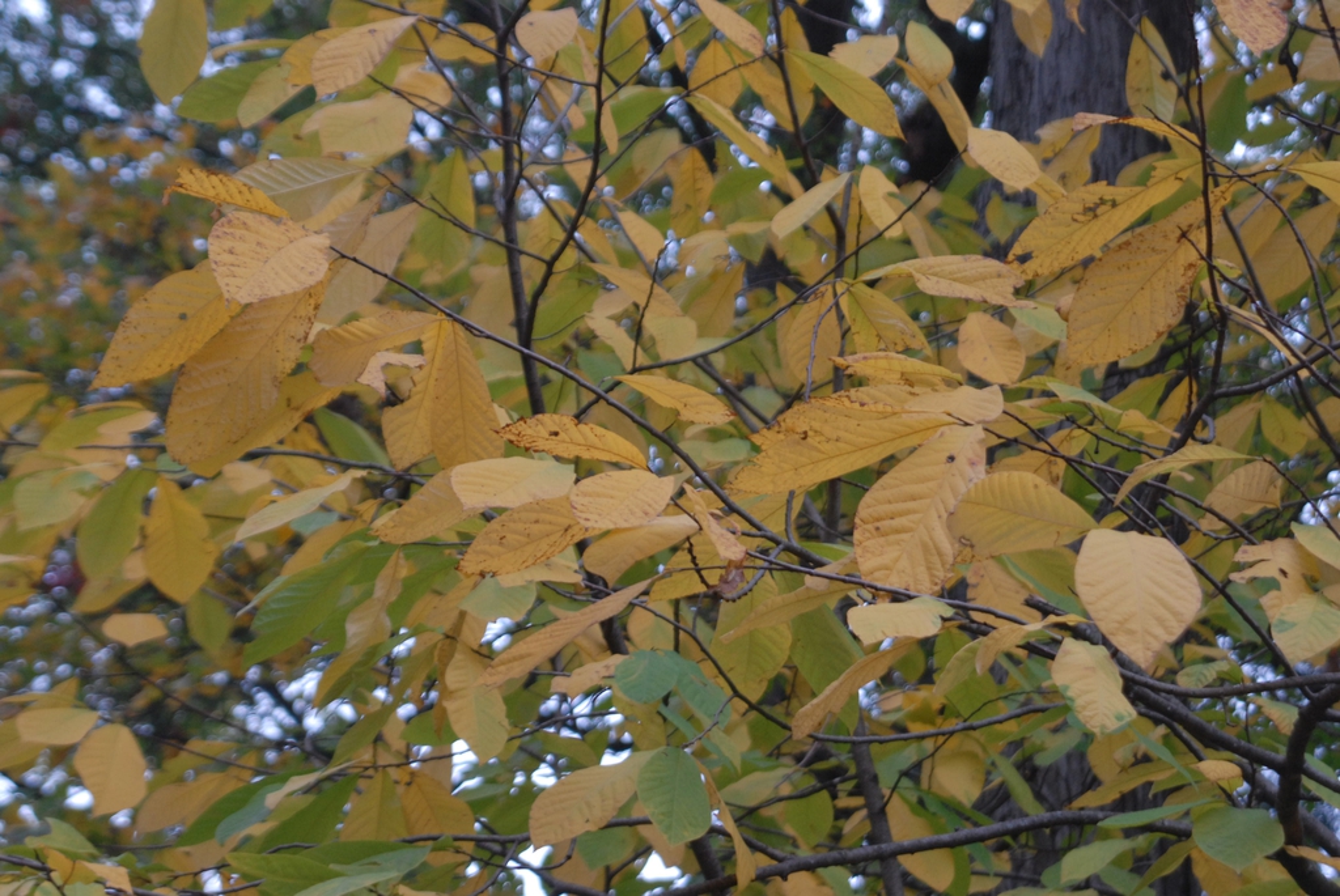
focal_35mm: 105
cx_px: 670
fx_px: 3912
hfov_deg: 19.4
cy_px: 448
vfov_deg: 13.1
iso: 400
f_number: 4.8
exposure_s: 1/60
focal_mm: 70
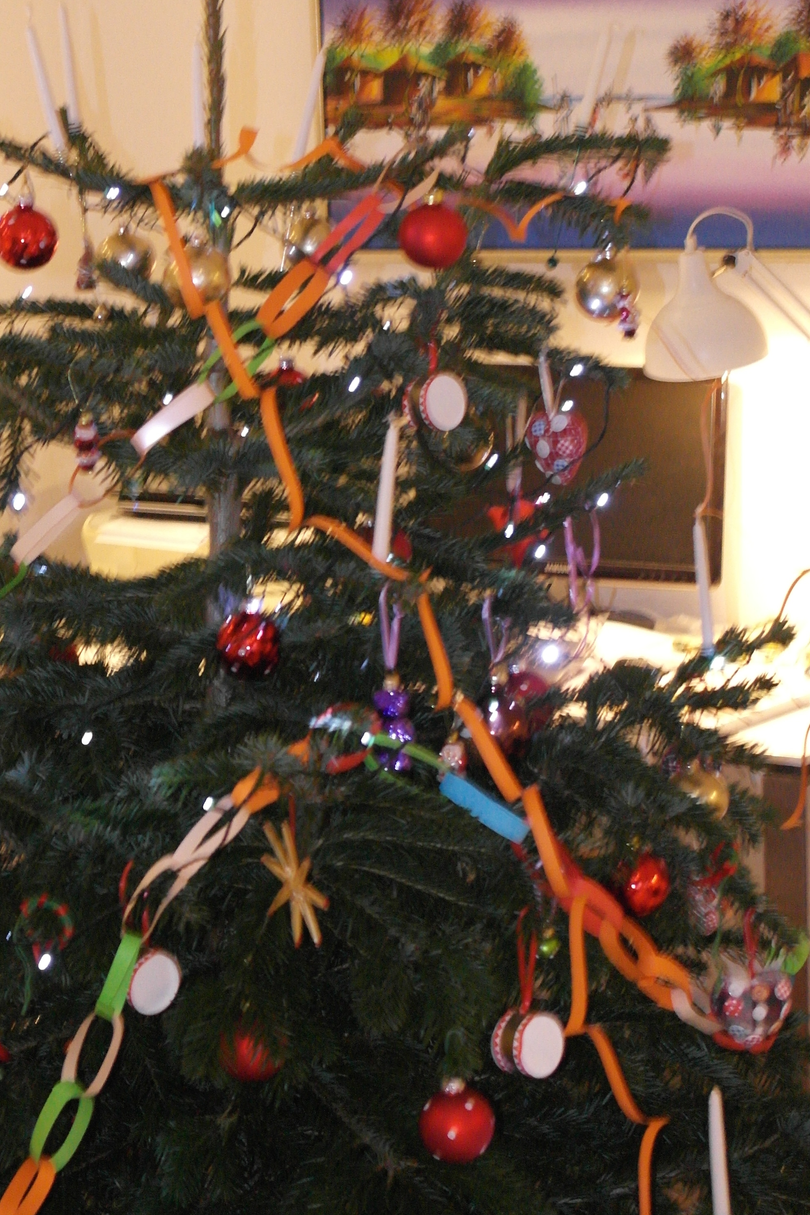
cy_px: 551
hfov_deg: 13.9
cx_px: 123
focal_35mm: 98
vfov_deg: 20.8
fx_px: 3307
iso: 1600
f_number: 4.5
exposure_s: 1/13
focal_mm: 35
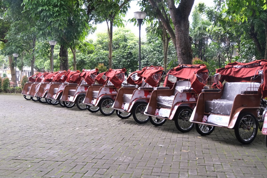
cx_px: 134
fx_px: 289
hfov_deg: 49.6
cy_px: 89
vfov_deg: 34.2
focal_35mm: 39
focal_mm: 25.7
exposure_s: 1/500
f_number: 2.8
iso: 2000
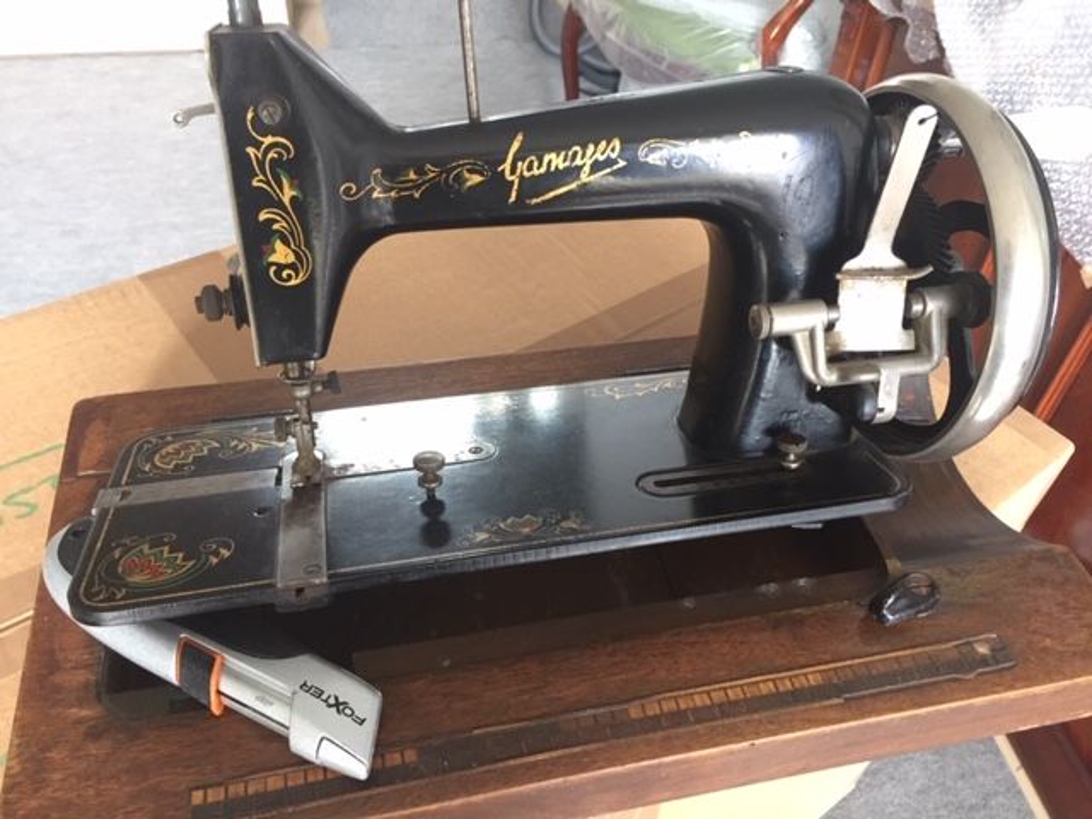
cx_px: 546
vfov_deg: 48.2
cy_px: 410
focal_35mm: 29
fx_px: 915
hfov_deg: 61.7
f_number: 2.2
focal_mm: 4.15
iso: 160
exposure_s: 1/33
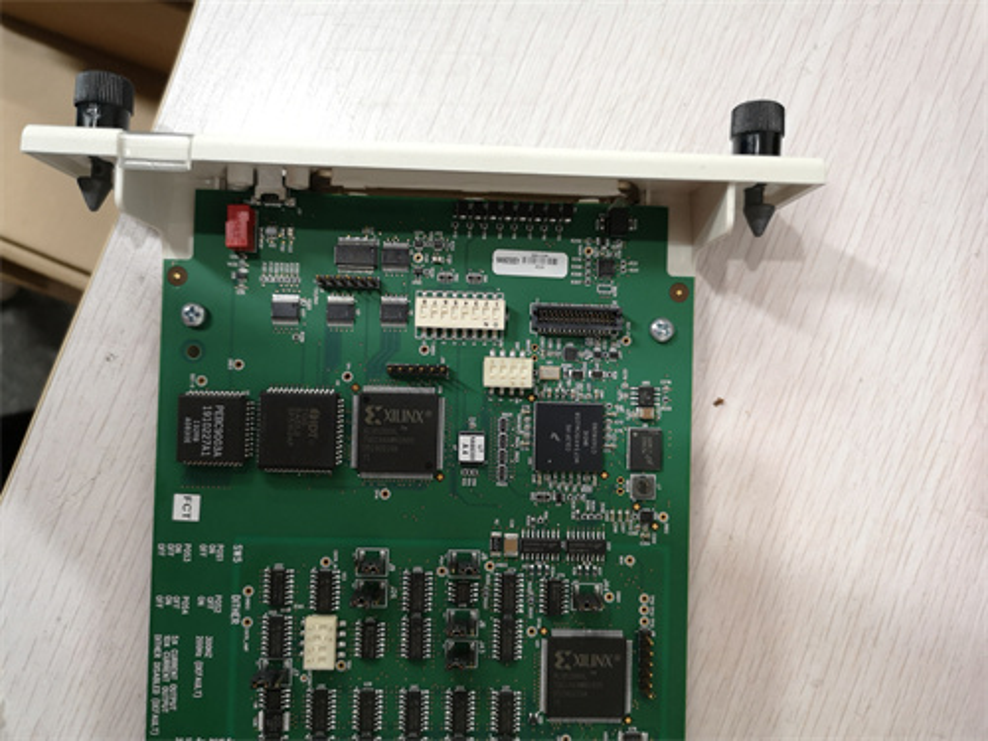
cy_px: 370
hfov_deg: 65.3
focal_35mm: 27
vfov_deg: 51.4
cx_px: 494
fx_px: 771
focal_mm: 3.95
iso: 500
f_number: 1.8
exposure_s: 1/60
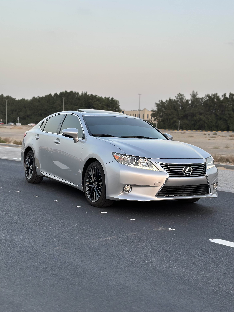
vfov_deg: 39.7
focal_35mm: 48
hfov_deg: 30.3
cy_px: 156
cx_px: 117
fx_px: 433
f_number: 1.78
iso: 80
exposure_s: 1/373
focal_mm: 6.86
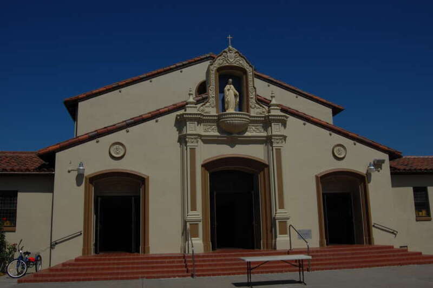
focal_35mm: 34
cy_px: 144
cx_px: 216
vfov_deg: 38.3
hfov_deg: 55.1
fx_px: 415
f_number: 16
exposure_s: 1/400
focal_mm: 23
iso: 200
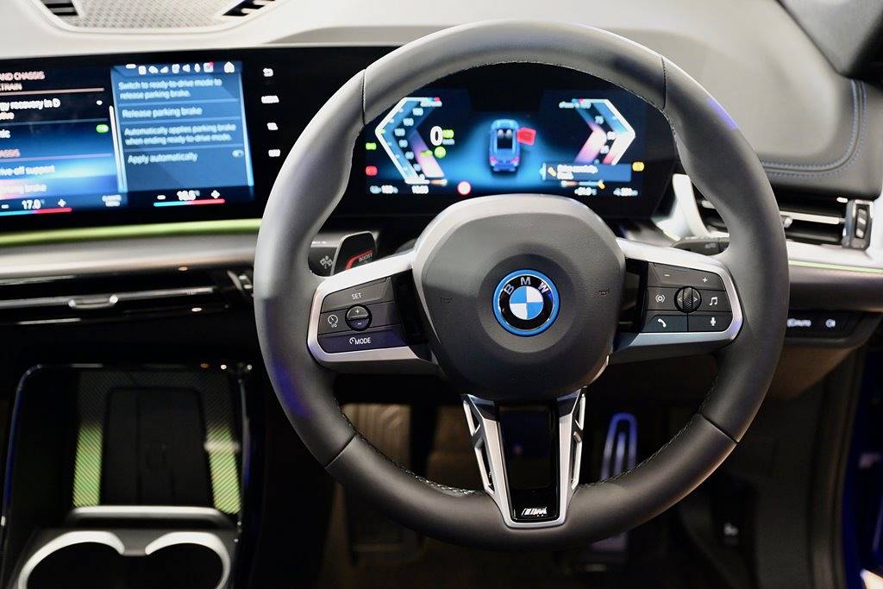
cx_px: 442
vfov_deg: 34.2
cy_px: 294
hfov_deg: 49.5
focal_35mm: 39
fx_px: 957
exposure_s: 1/40
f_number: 3.5
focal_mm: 39
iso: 3200
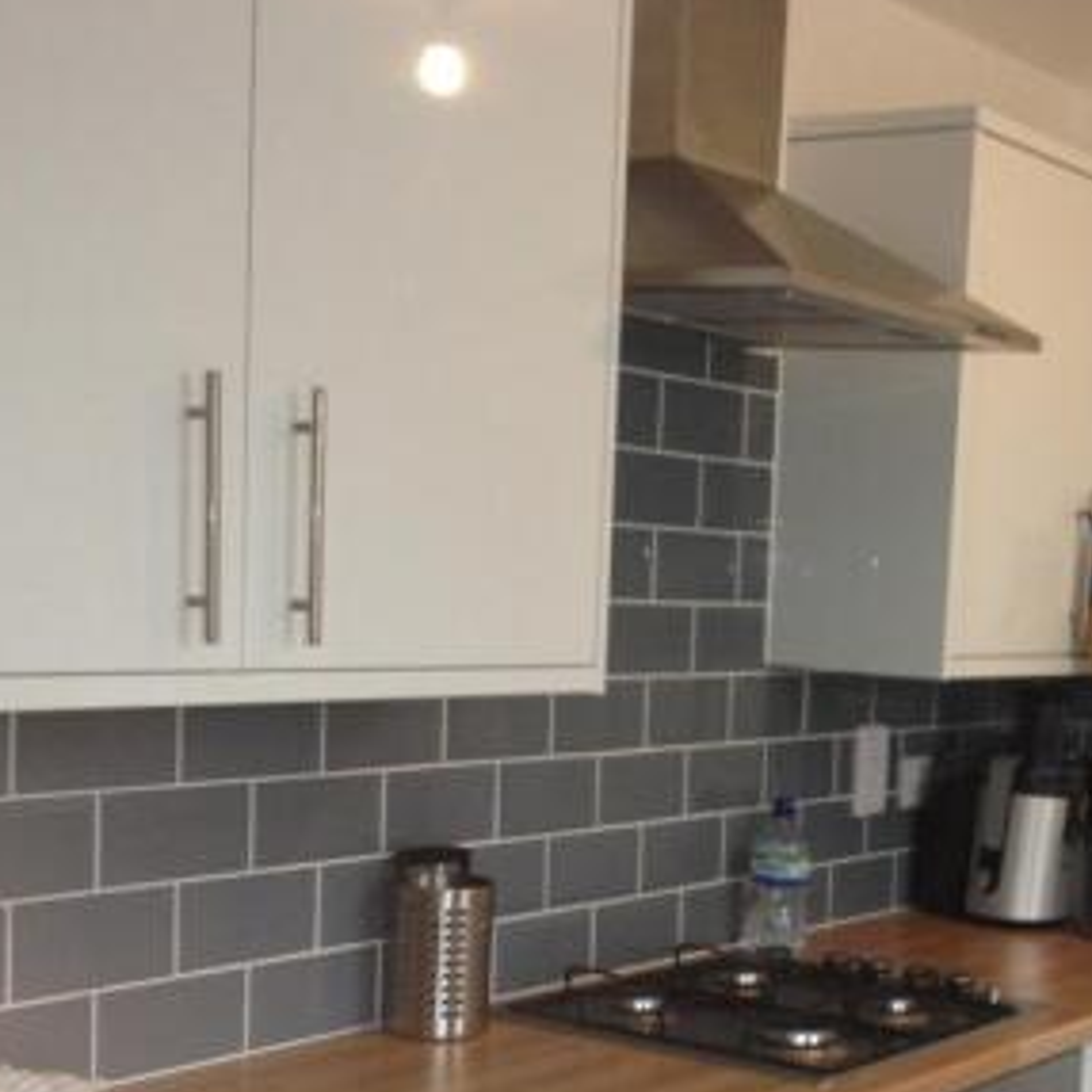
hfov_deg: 26.9
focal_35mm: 63
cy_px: 800
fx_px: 2248
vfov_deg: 27.0
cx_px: 830
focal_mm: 4.28
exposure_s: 1/20
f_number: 2.4
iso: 80
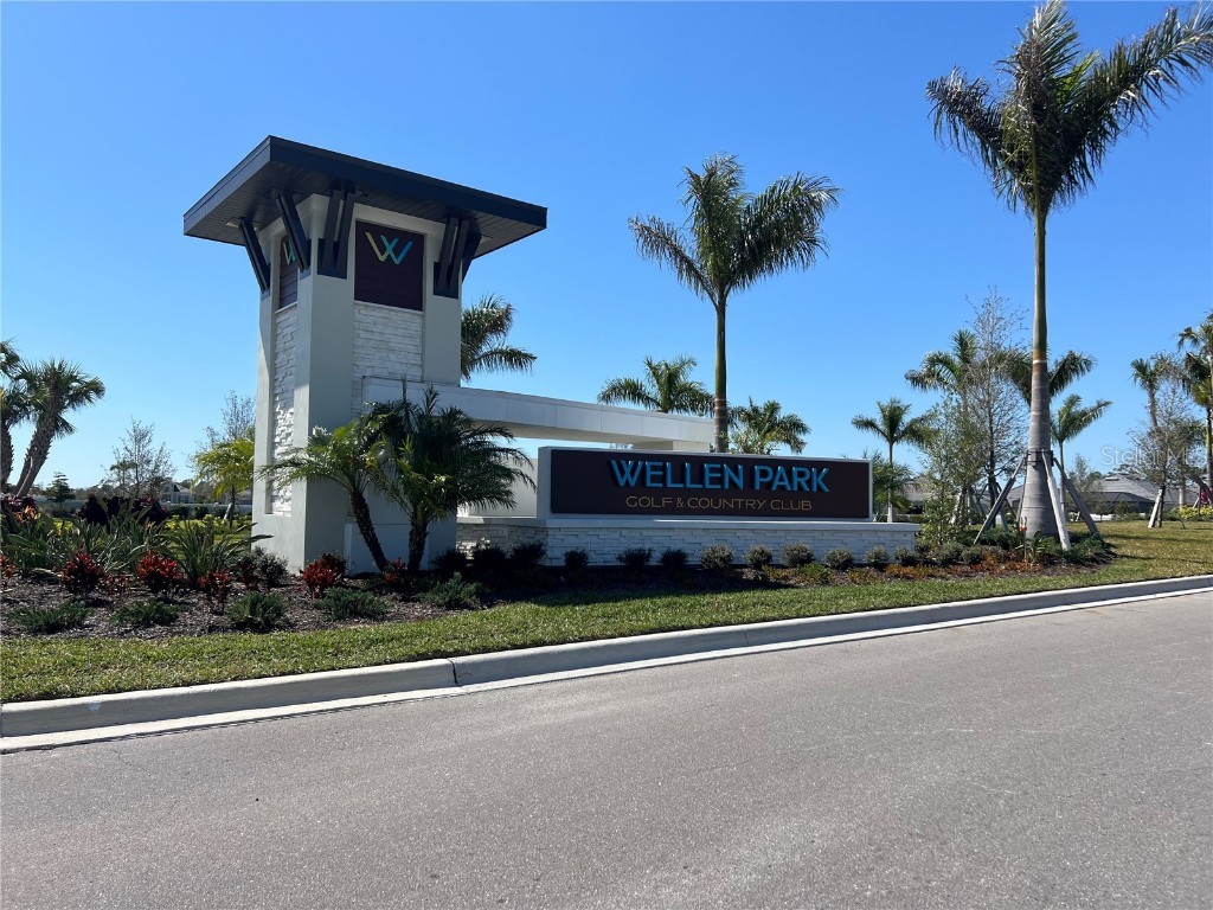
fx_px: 911
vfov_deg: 53.1
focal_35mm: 26
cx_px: 606
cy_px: 455
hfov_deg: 67.3
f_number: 1.5
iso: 50
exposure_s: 1/4831
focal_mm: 5.7
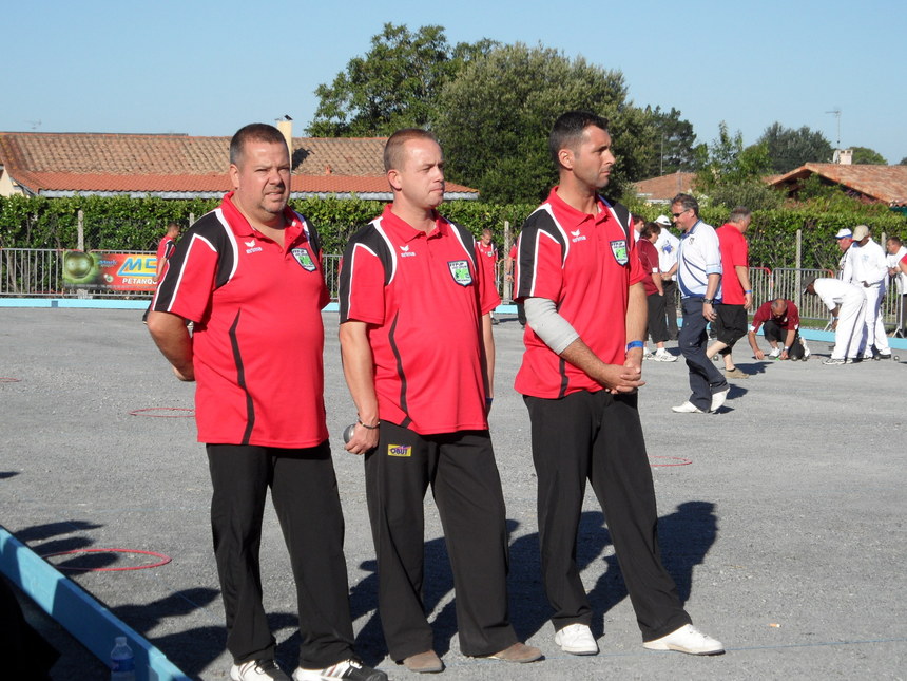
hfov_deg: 24.4
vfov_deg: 18.4
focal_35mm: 80
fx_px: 2096
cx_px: 454
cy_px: 340
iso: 80
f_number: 4.2
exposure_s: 1/750
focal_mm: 13.2
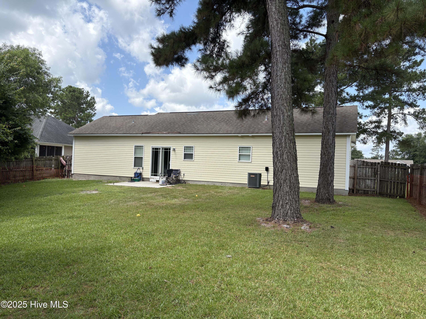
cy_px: 160
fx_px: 320
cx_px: 213
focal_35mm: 26
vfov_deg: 53.1
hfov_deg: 67.3
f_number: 1.6
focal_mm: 5.96
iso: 64
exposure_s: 1/2012
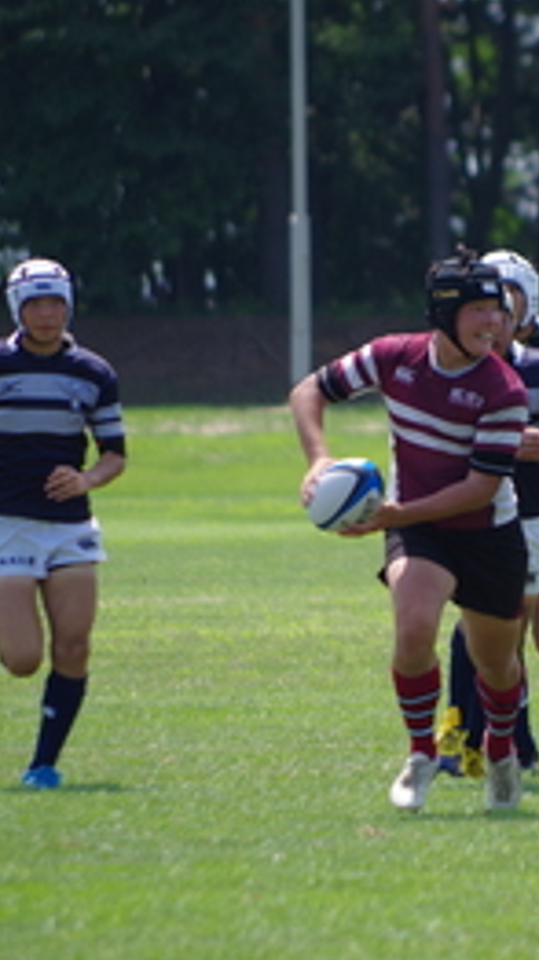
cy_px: 480
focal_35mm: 718
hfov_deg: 1.7
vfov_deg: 3.0
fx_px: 18278
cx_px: 601
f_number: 7.1
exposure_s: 1/800
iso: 400
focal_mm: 300
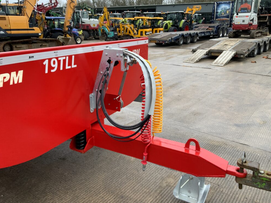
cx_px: 137
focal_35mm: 30
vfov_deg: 46.8
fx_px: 235
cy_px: 103
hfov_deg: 60.0
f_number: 1.8
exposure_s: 1/122
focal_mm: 3
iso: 20
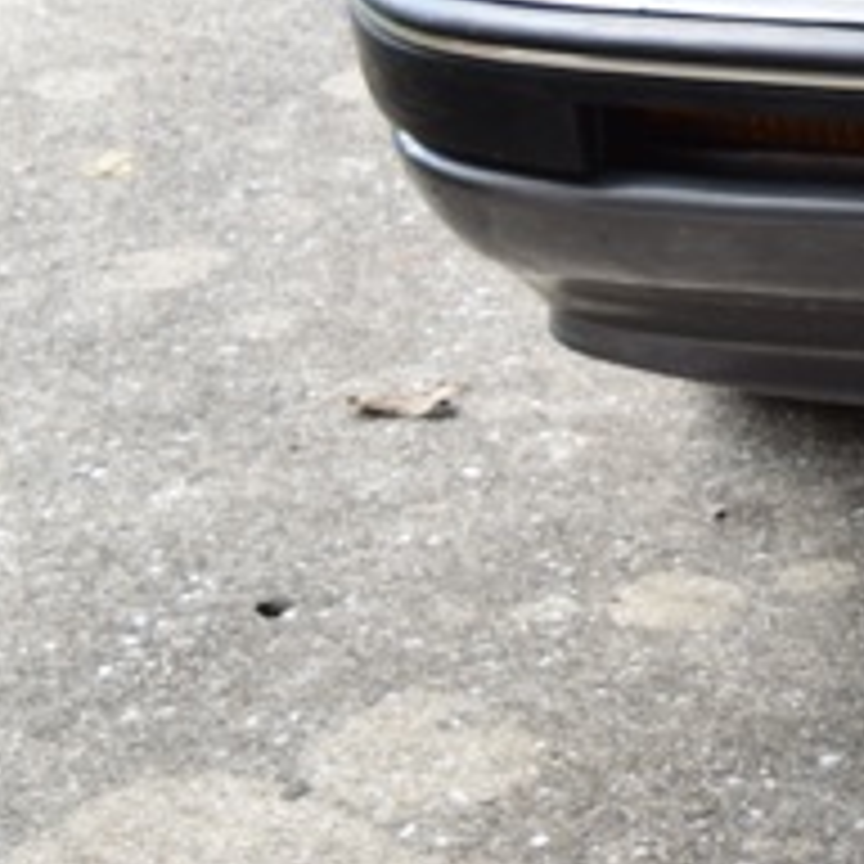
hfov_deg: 7.3
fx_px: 6382
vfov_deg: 7.5
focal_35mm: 226
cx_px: 1994
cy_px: -623
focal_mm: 34
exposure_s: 1/100
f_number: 5.6
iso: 100
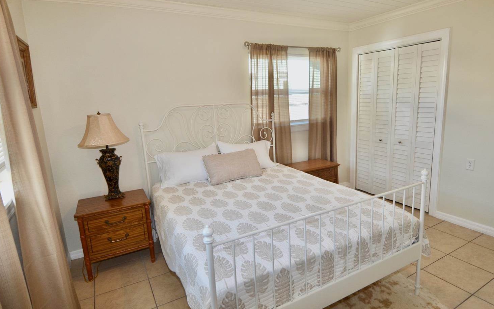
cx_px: 267
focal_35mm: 20
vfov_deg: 59.6
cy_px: 148
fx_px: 269
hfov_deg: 84.9
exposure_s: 1/60
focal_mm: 12
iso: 280
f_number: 4
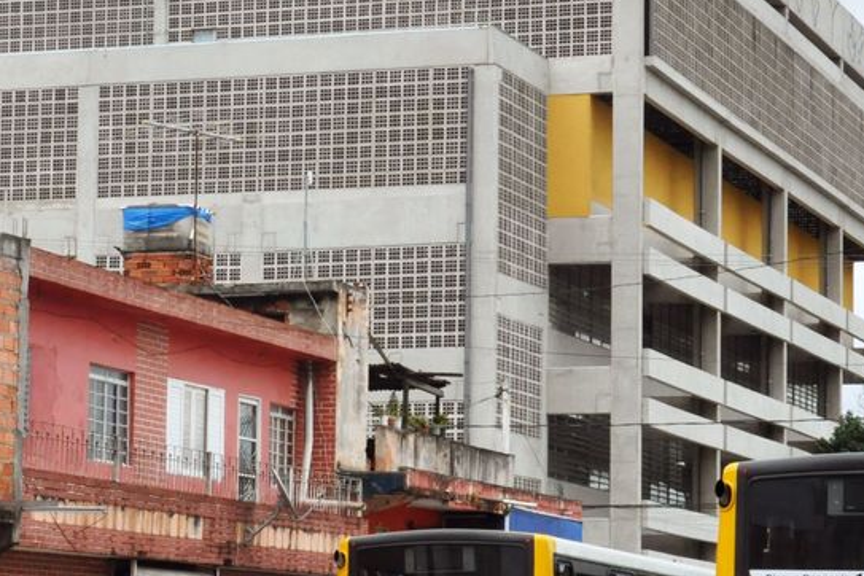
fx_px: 3192
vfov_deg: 10.3
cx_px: 278
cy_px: 380
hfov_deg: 15.4
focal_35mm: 133
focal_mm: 32
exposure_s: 1/400
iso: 800
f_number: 20
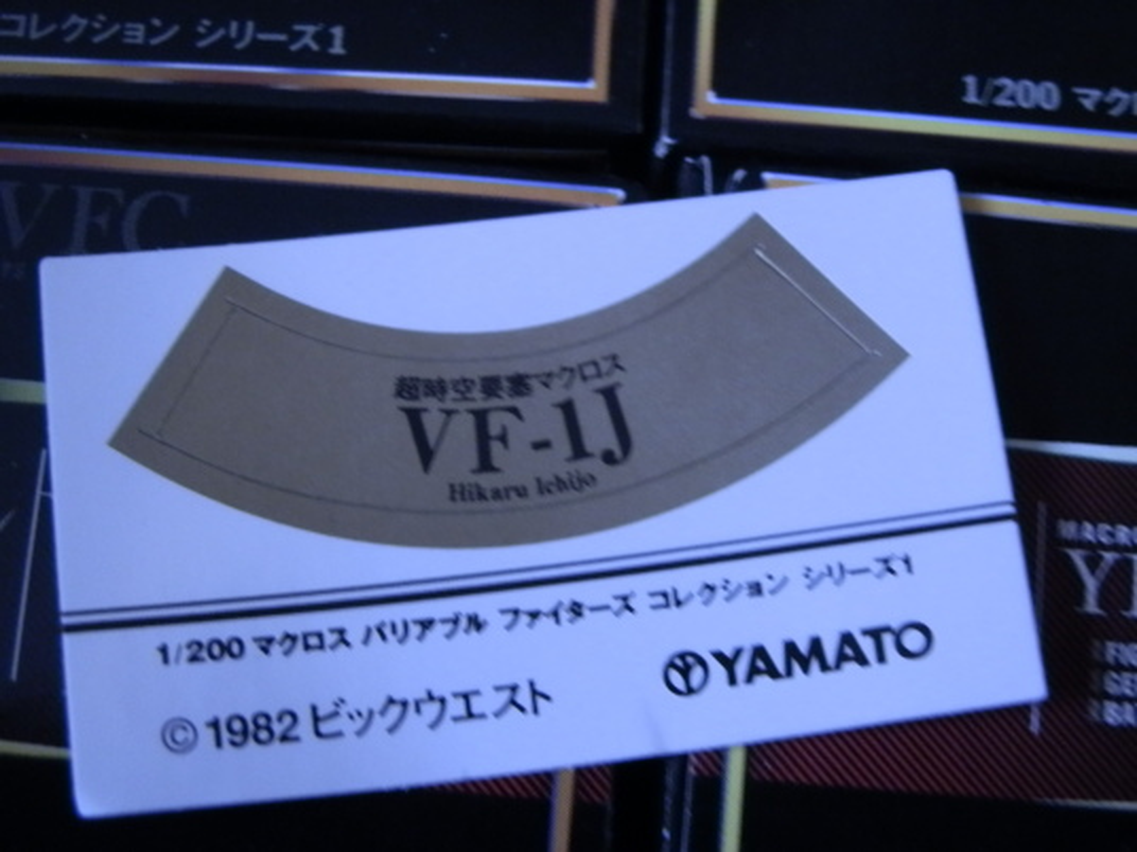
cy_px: 426
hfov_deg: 31.7
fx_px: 2004
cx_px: 568
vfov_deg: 24.0
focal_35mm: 61
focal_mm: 10.99
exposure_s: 1/6
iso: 400
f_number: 3.7
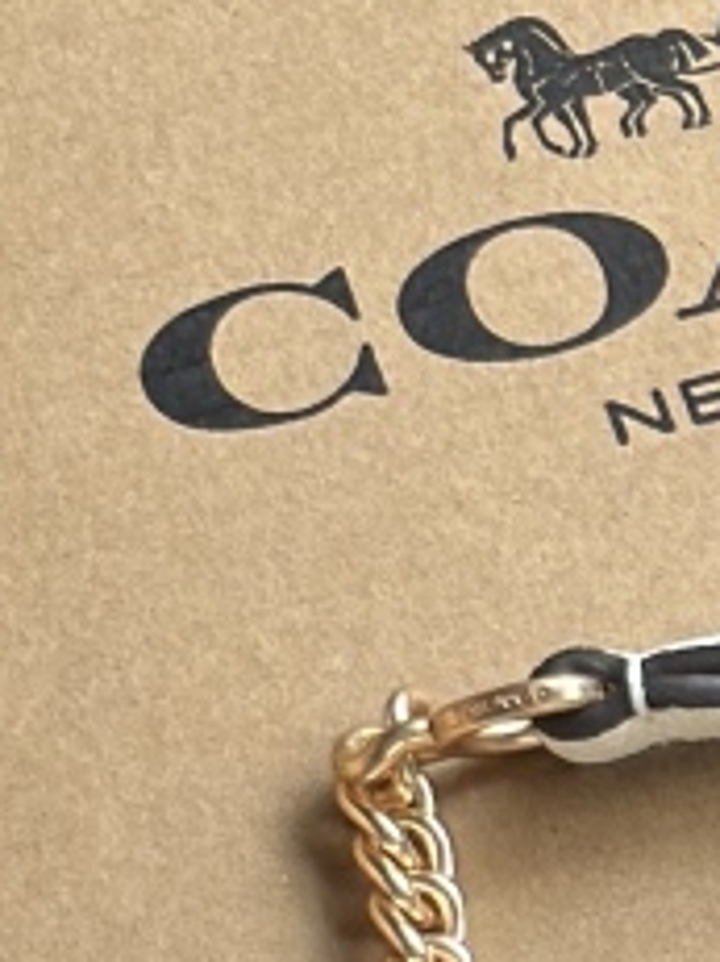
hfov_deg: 4.8
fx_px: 8300
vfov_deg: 6.6
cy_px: 850
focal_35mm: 299
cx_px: 1723
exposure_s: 1/163
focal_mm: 6.86
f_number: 1.78
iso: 80
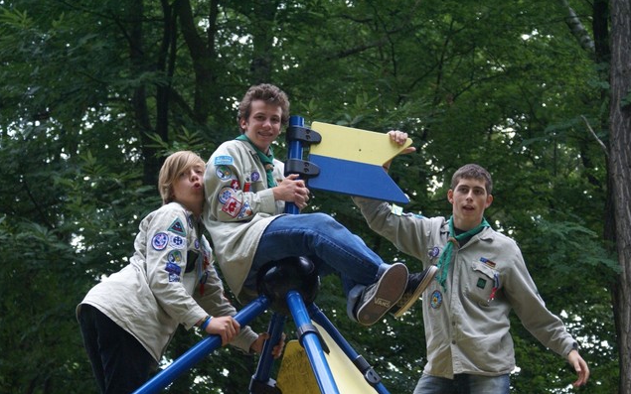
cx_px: 315
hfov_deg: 19.3
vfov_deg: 12.1
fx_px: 1857
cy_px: 210
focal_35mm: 108
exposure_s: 1/200
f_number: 5.6
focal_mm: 70
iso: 800
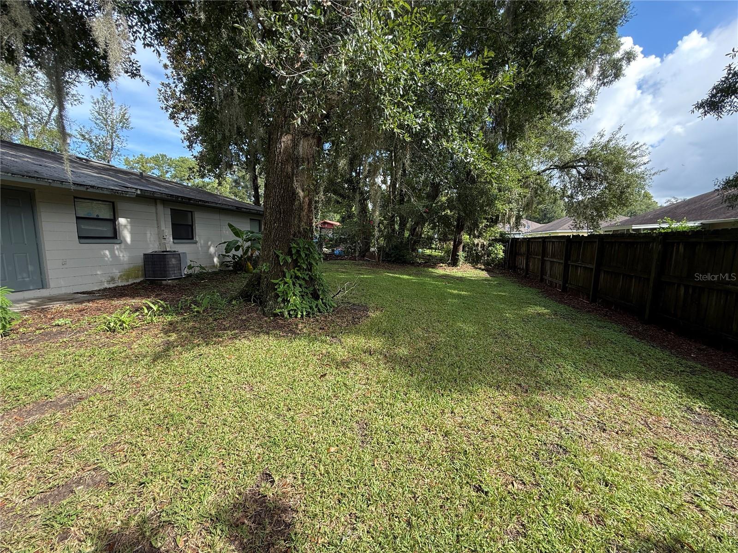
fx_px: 298
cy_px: 276
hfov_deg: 102.1
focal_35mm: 14
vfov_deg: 85.7
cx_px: 369
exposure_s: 1/218
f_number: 2.2
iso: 50
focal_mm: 2.22
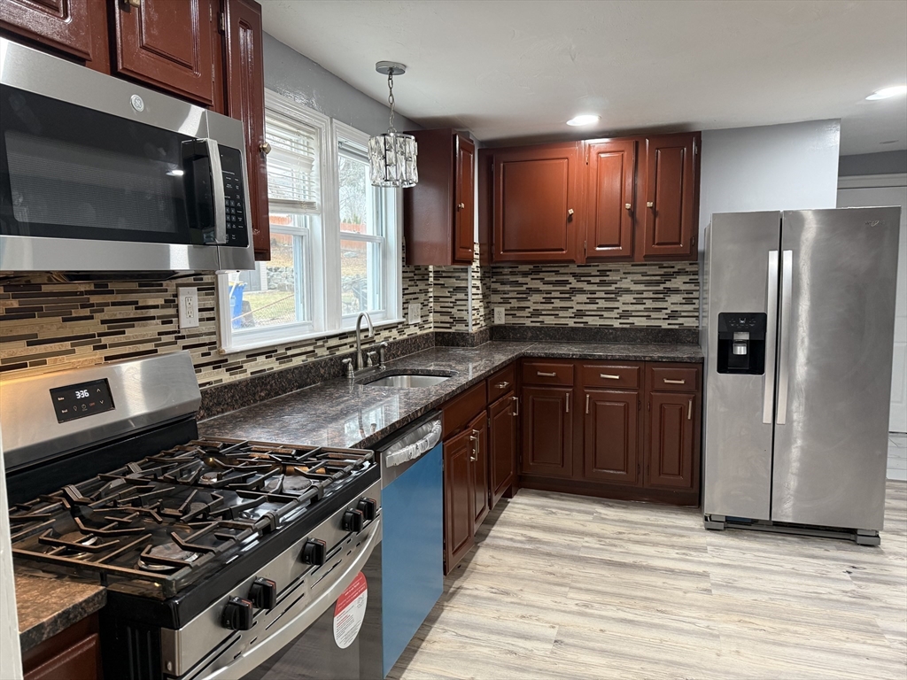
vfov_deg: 56.8
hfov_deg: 71.6
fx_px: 629
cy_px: 340
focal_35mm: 24
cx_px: 454
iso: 320
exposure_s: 1/60
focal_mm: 6.76
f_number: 1.78
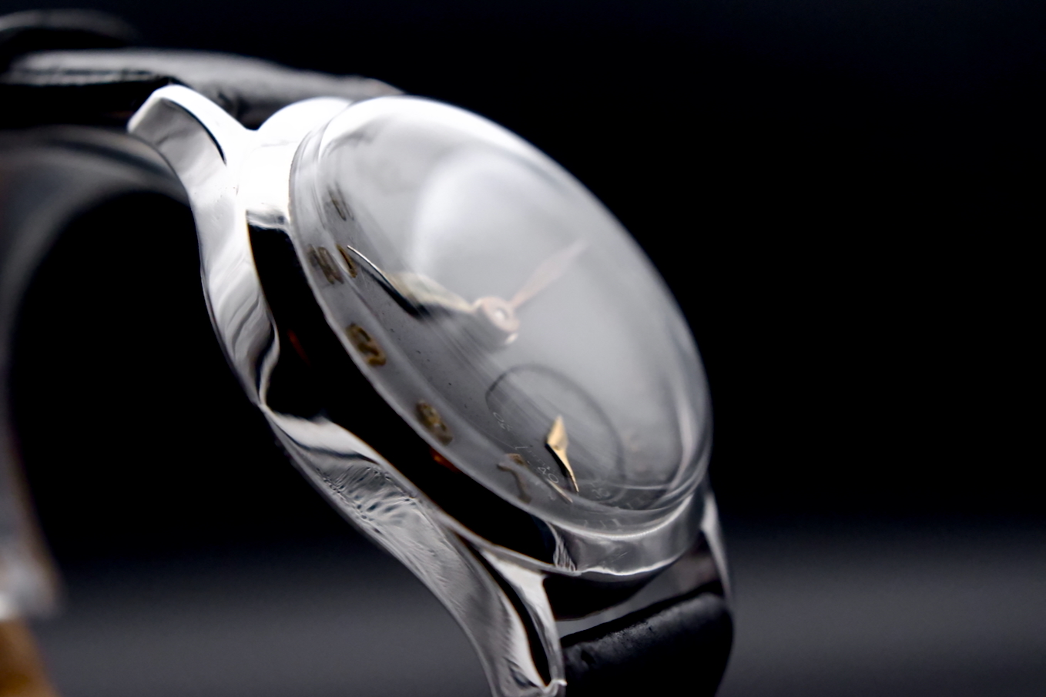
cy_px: 348
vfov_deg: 23.0
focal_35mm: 59
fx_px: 1714
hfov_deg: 33.9
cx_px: 523
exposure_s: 1/4000
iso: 6400
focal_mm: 39
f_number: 6.4
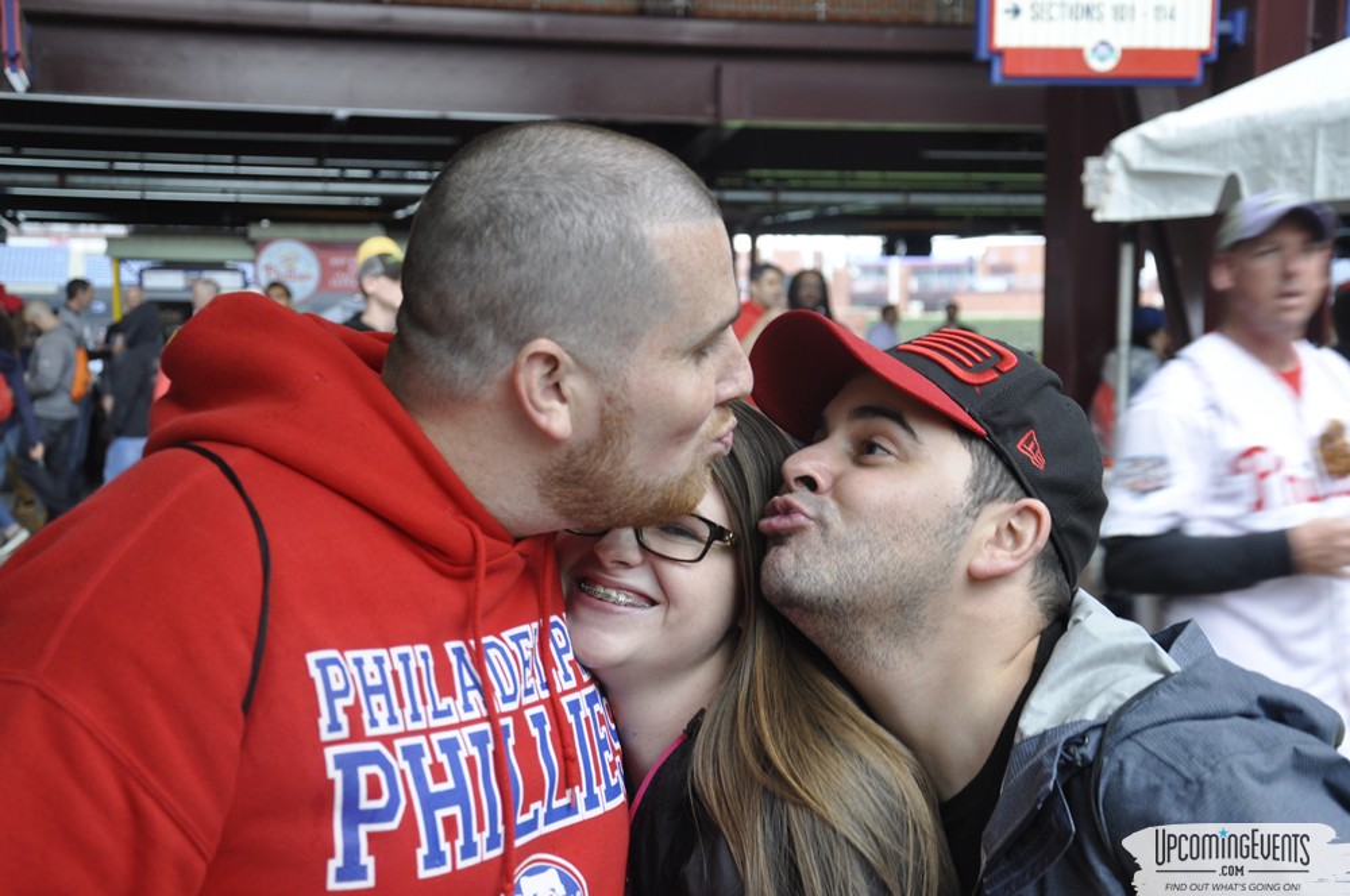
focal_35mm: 60
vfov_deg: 22.6
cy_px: 448
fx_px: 2247
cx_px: 675
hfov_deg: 33.4
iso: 400
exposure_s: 1/30
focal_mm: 40
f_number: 5.6
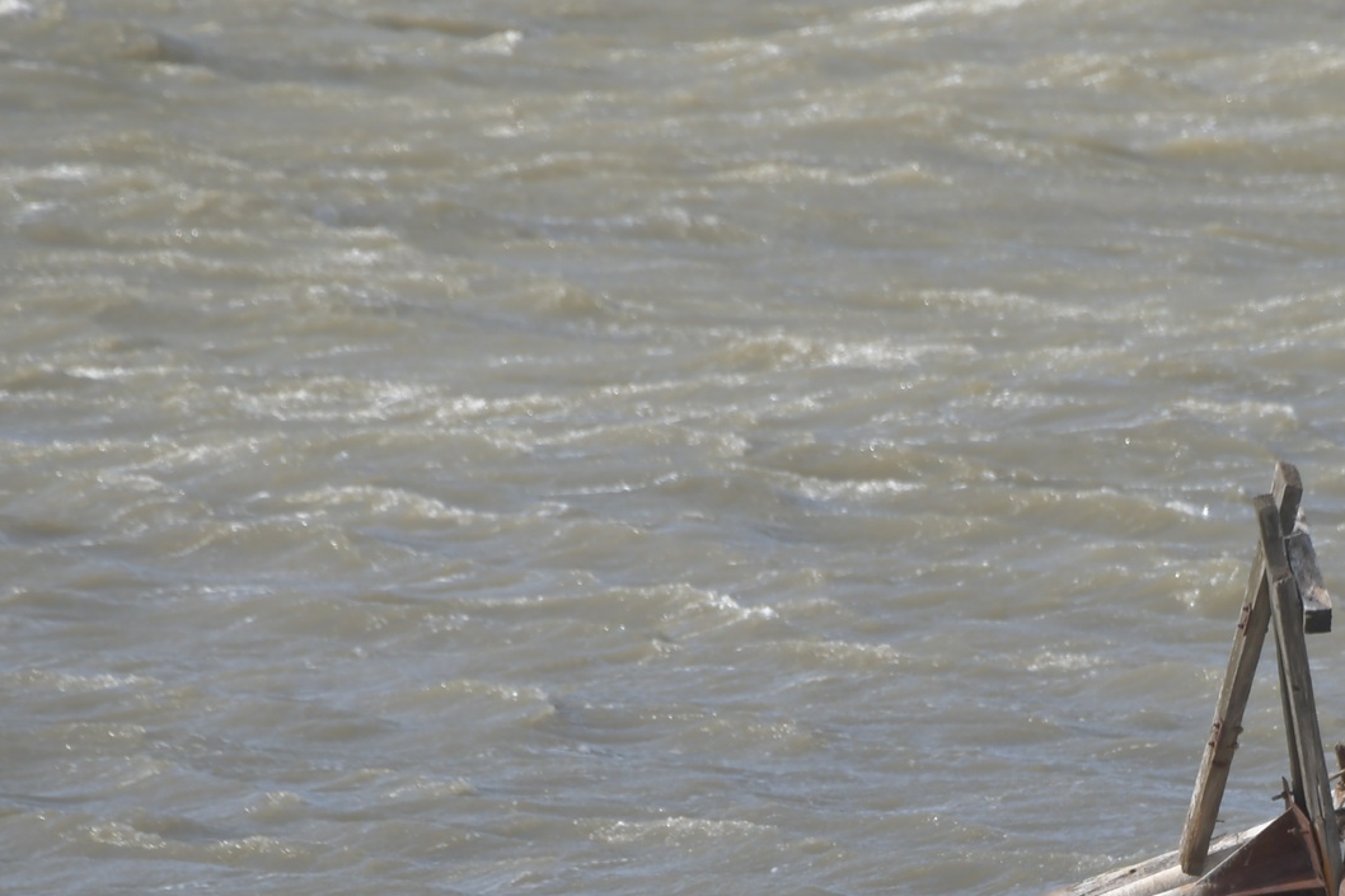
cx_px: 1051
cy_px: 818
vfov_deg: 2.2
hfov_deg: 3.3
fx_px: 23308
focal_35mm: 624
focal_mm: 220
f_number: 7.1
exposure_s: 1/400
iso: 100
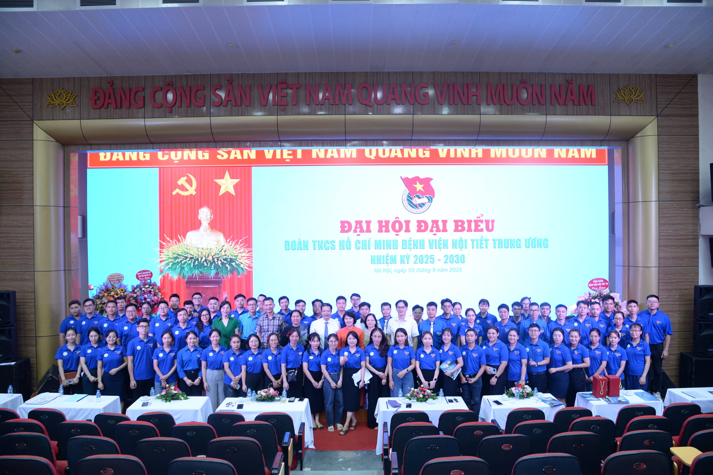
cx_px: 356
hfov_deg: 73.7
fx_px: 475
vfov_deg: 53.1
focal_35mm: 24
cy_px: 238
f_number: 5
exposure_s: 1/40
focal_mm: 24
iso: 1600
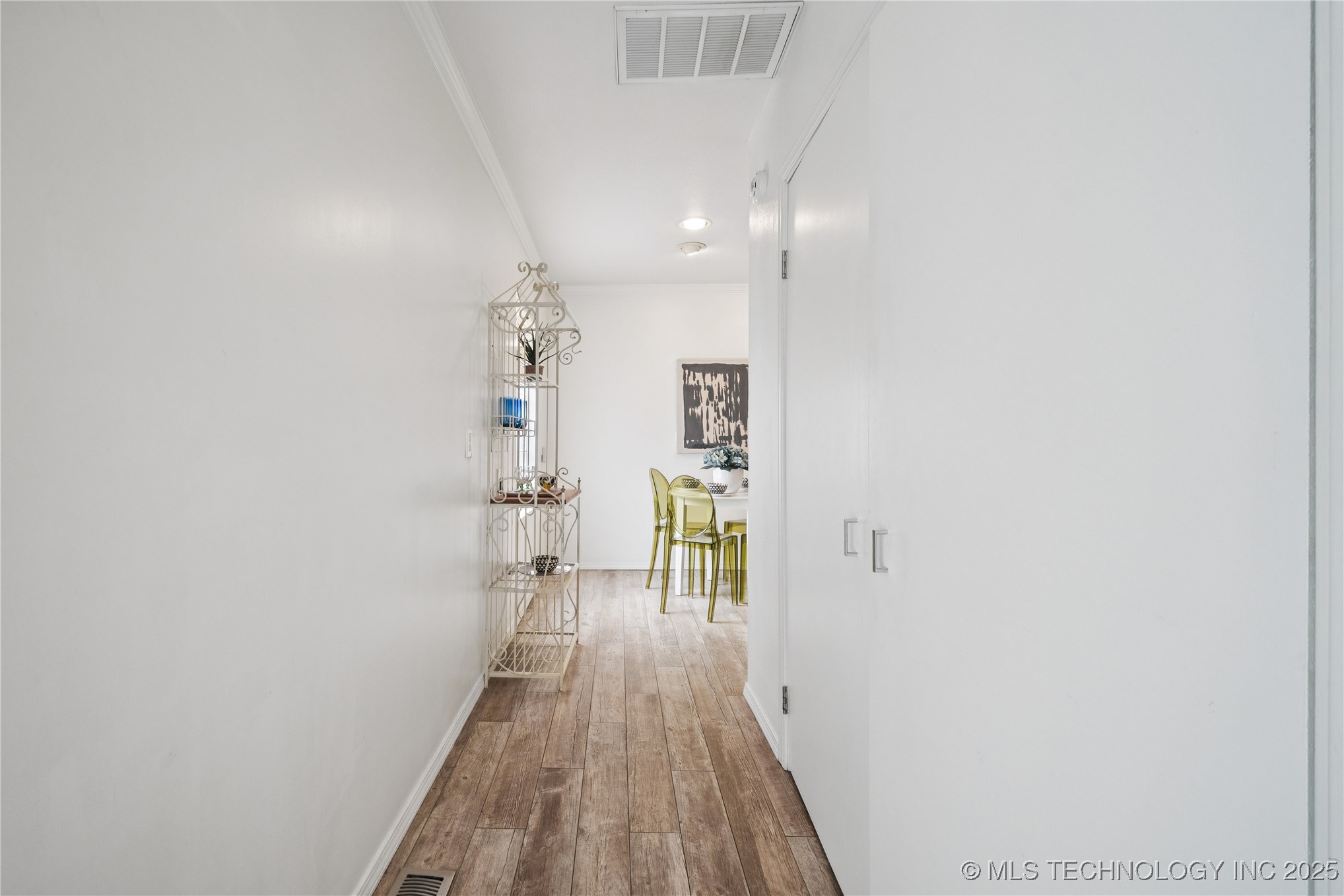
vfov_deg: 81.2
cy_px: 448
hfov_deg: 104.3
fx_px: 523
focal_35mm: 14
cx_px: 672
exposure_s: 1/30
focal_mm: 14
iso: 640
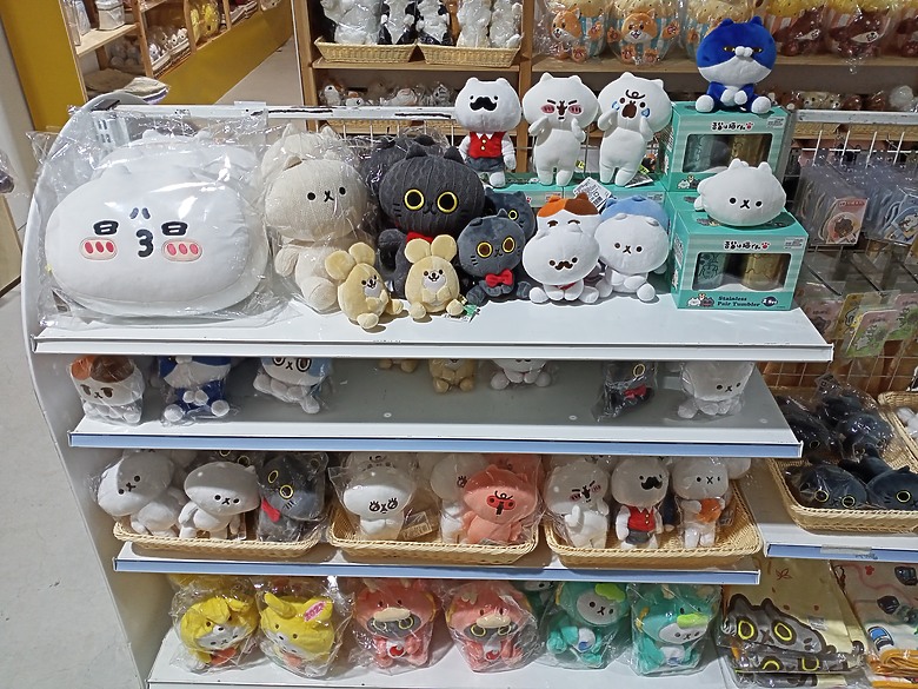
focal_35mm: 28
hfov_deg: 63.4
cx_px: 459
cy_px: 344
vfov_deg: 49.7
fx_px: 743
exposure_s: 1/50
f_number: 1.8
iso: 163
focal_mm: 4.05
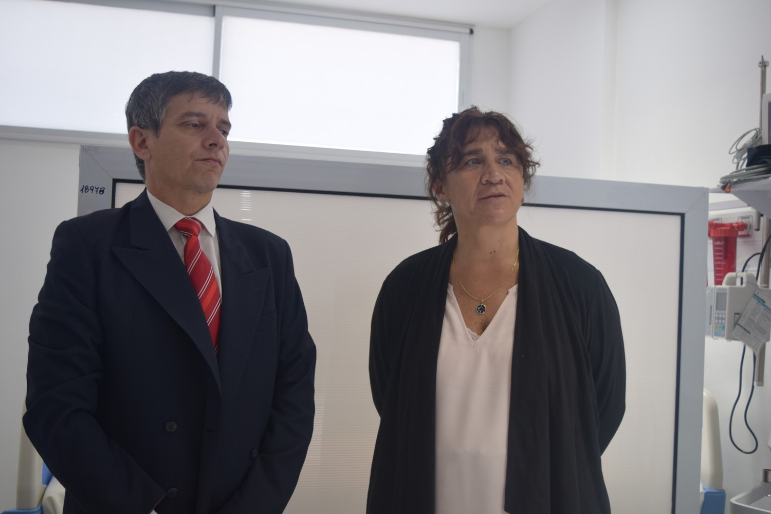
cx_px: 386
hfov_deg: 47.9
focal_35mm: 40
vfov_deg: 33.0
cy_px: 257
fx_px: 867
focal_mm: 27
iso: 400
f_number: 4.5
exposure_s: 1/80
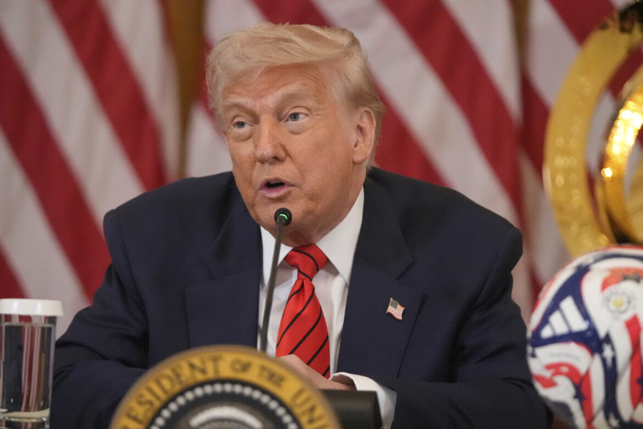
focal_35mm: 279
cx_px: 322
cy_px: 214
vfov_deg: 4.9
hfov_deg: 7.4
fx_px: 4983
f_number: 2.8
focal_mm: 186
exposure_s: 1/400
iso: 8000
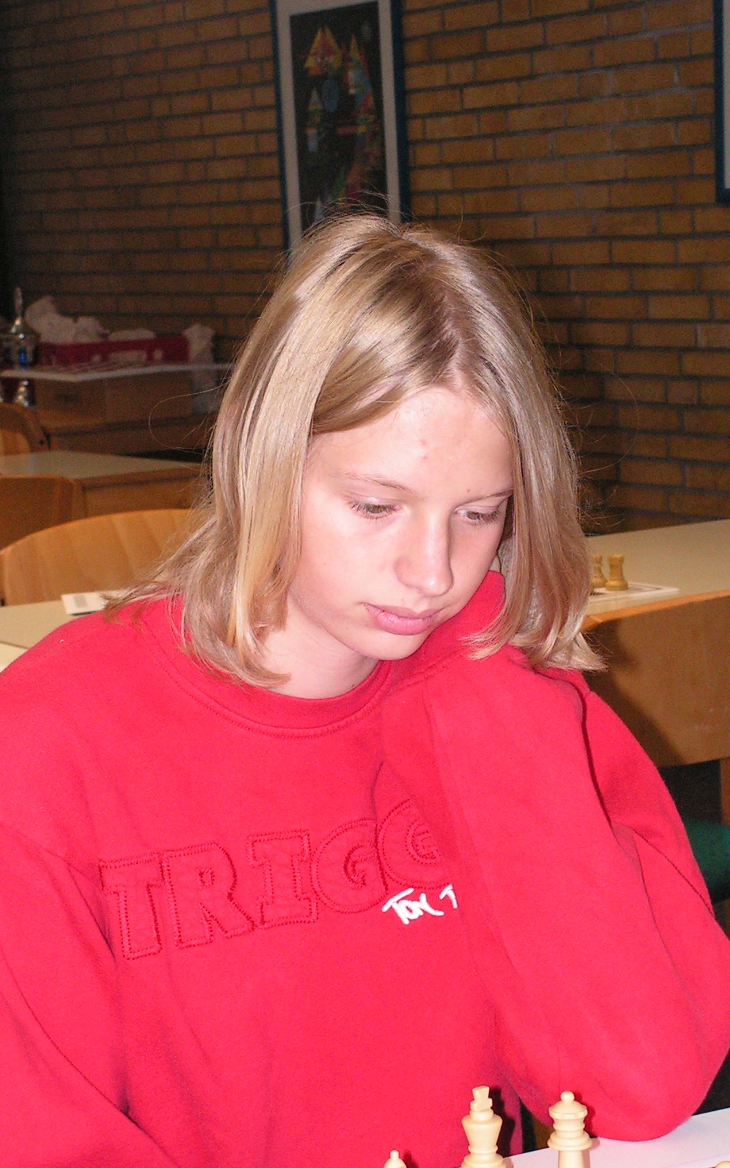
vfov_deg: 23.3
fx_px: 2834
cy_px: 626
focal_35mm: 89
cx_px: 344
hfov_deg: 14.7
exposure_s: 1/80
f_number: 3.3
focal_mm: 11.9
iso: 200
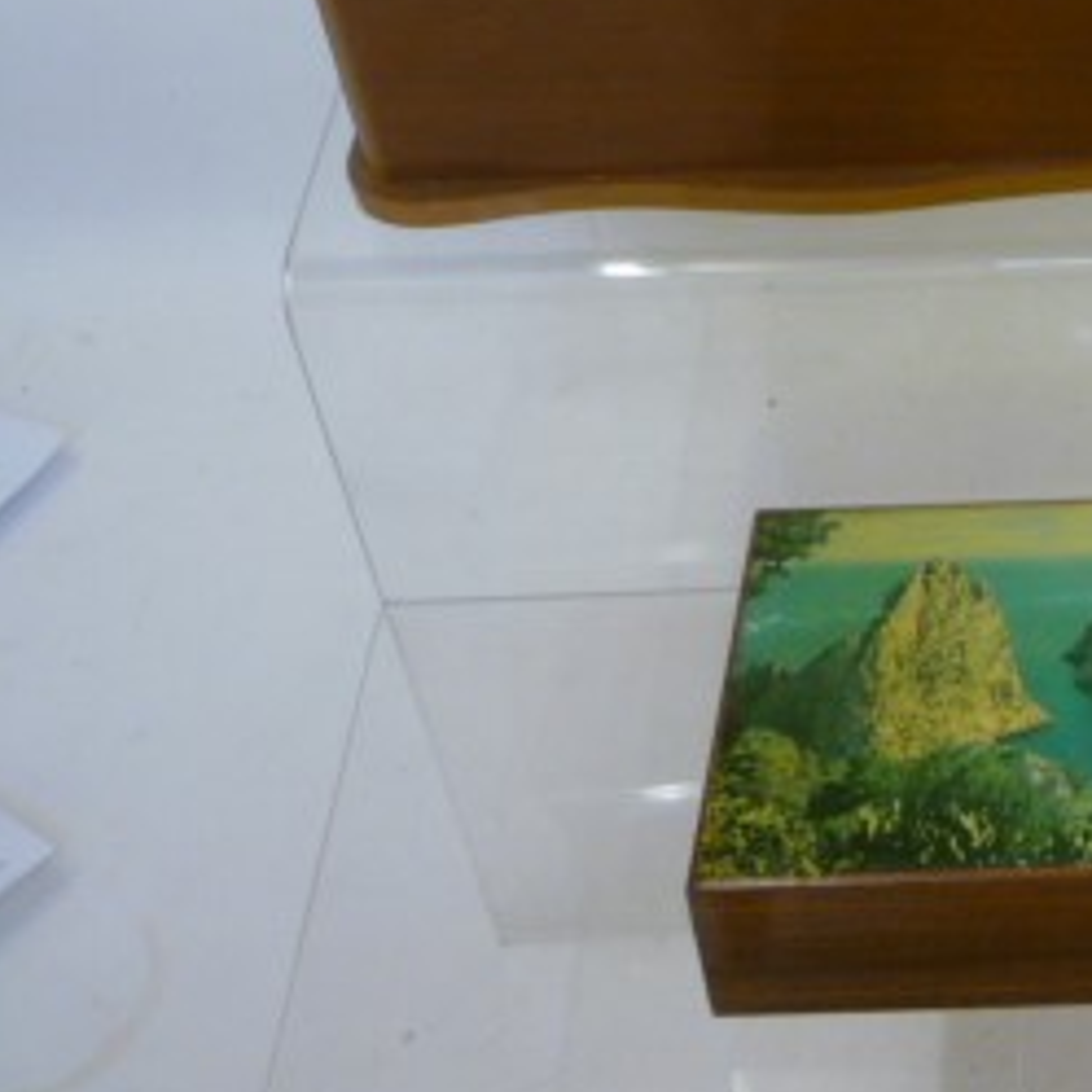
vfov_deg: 25.6
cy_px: 211
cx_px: 1320
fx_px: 2356
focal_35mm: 66
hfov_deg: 23.7
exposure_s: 1/30
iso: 200
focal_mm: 5.2
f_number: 3.3
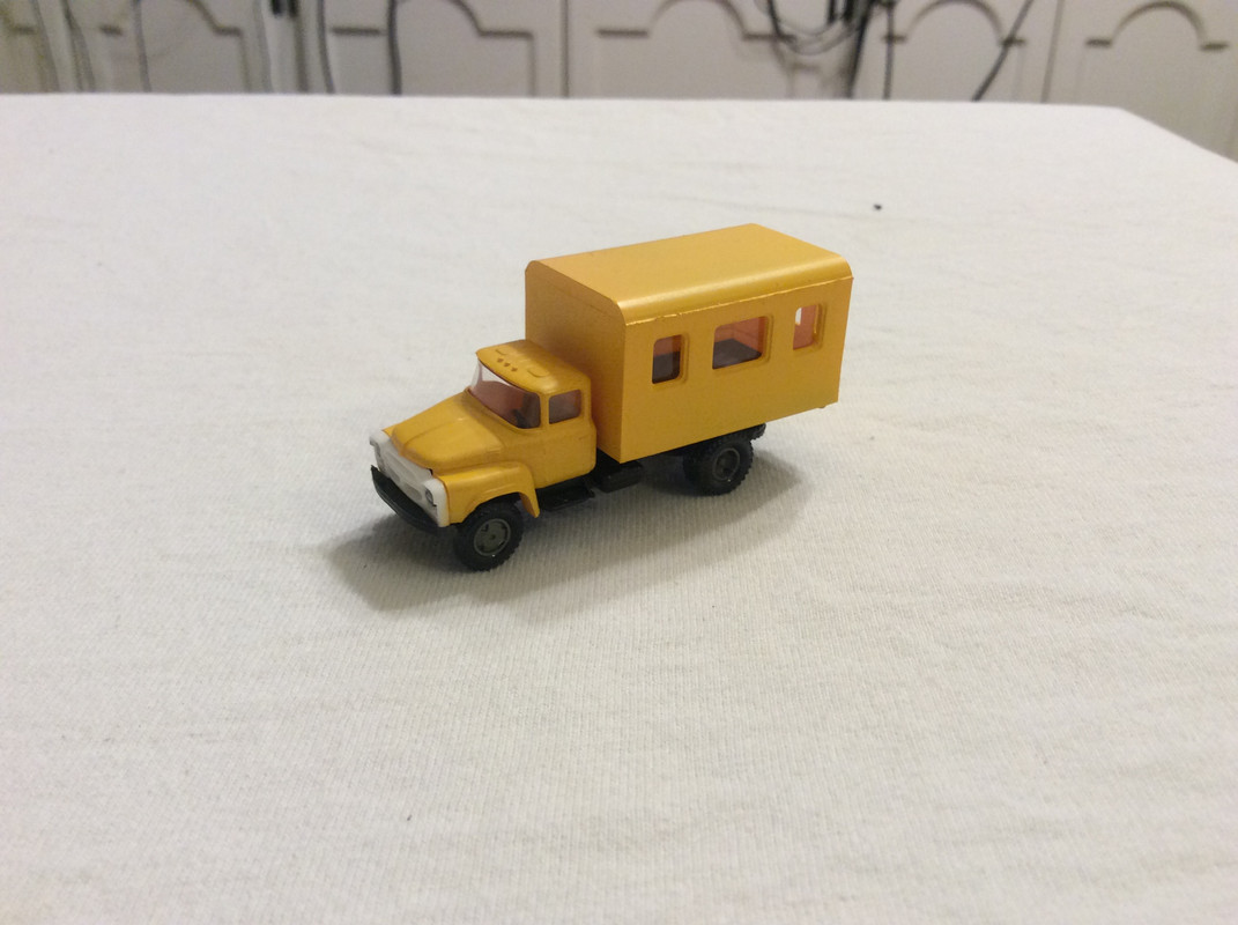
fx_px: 1143
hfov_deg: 56.9
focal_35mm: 32
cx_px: 619
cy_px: 462
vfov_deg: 44.1
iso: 64
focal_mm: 3.3
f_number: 2.4
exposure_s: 1/24
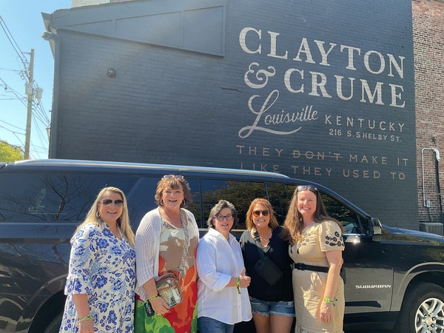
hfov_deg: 61.7
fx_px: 372
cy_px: 166
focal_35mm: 29
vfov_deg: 48.2
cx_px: 222
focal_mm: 3
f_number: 1.8
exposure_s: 1/335
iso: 16
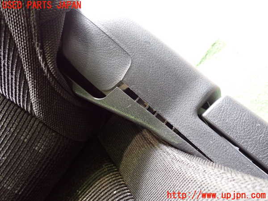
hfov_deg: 60.0
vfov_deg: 46.8
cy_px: 100
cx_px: 134
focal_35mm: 30
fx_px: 232
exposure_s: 1/30
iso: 800
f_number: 2.3
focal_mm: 5.4
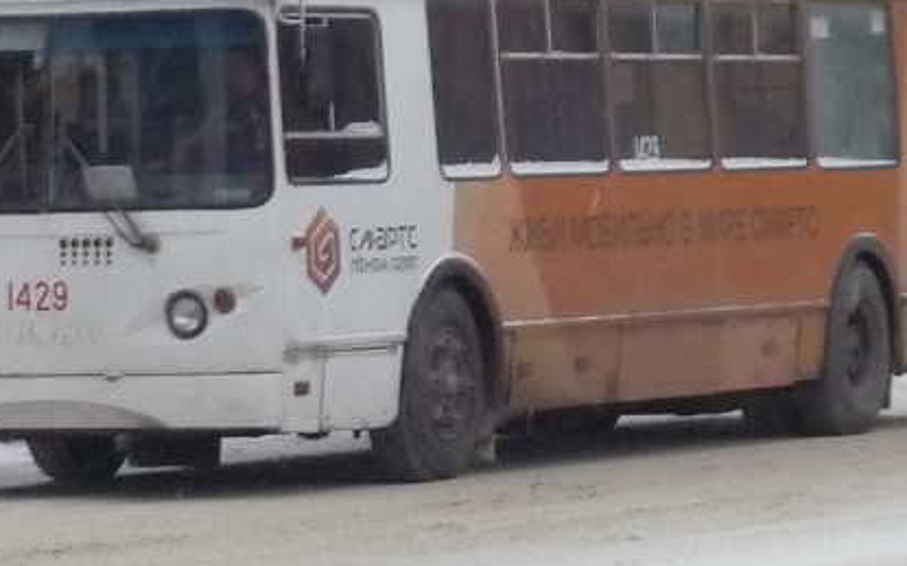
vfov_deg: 5.0
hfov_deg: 8.1
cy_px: 156
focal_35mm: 260
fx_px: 6424
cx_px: 251
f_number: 4
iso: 400
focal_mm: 11.7
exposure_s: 1/125
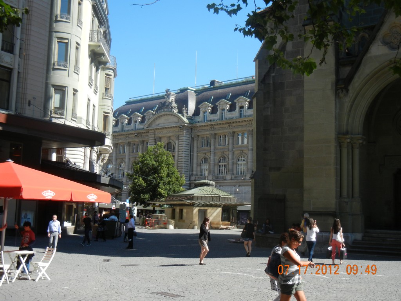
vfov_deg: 32.2
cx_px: 200
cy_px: 150
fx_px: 521
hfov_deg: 42.1
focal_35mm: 45
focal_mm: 8.1
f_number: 3.8
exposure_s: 1/654
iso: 160
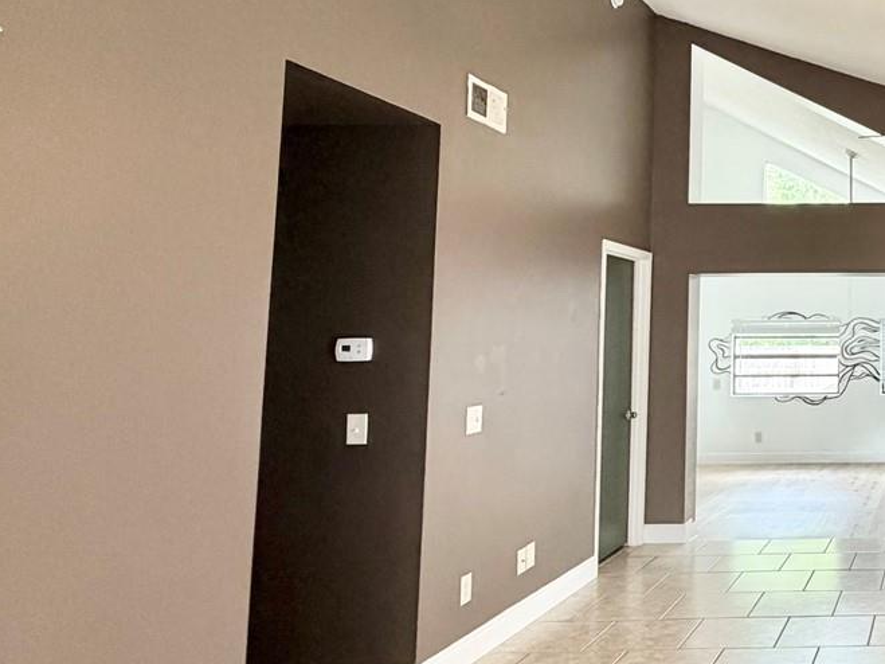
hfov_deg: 42.3
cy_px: 266
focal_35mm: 34
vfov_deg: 41.6
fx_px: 869
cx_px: 976
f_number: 2.2
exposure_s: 1/120
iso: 320
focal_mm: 2.22
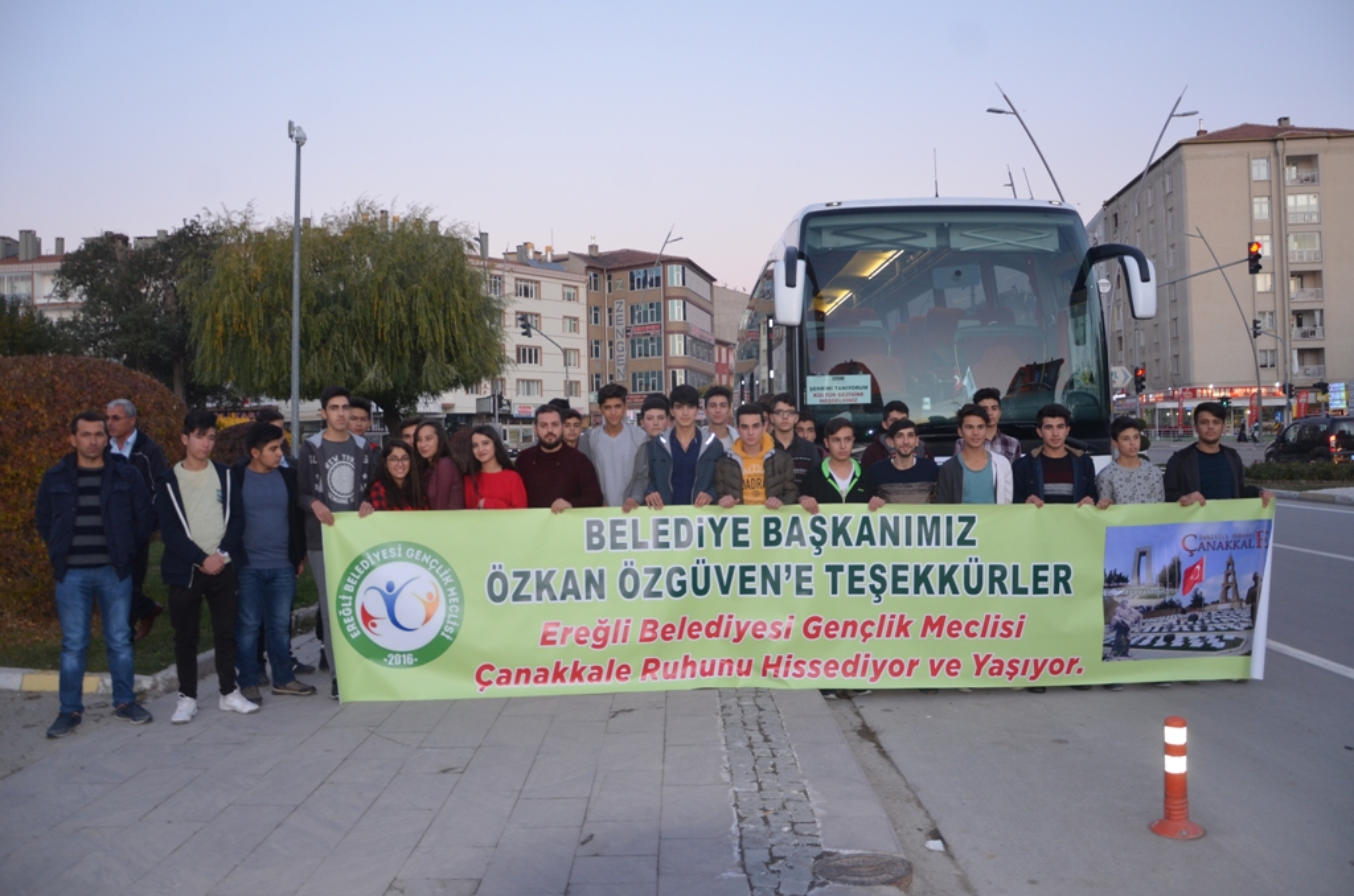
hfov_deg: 67.5
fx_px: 1013
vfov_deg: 47.7
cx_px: 677
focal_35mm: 27
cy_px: 448
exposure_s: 1/60
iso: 400
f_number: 3.5
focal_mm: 18
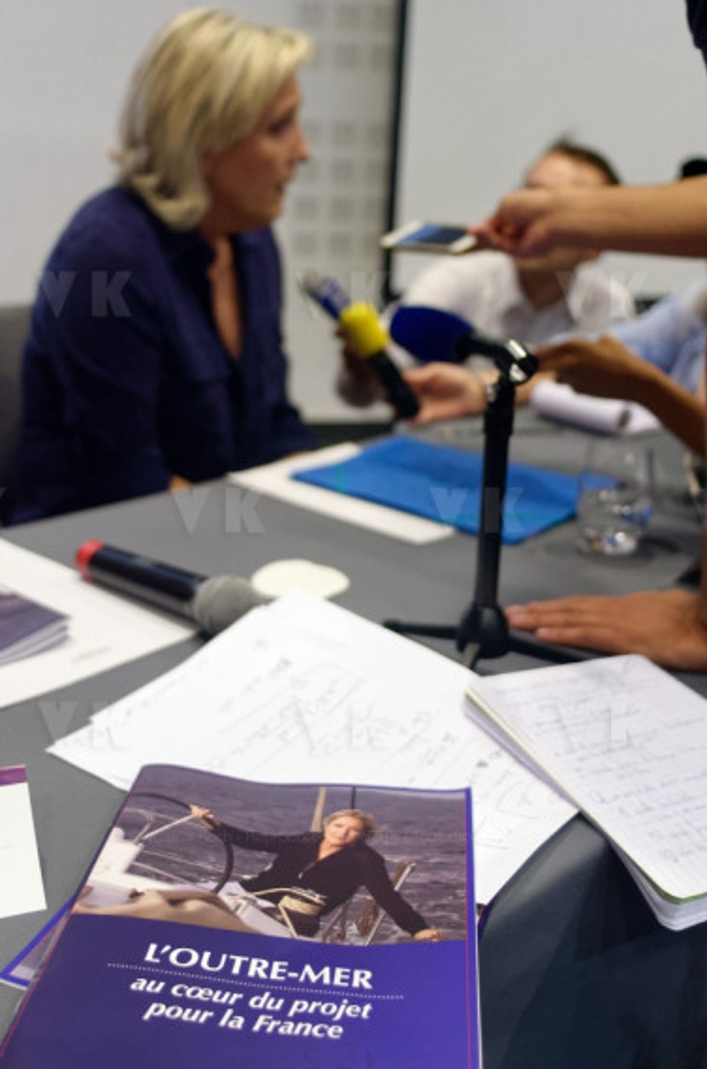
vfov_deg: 50.8
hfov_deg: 34.9
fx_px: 1125
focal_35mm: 38
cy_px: 553
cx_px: 343
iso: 2500
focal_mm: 24
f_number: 2.8
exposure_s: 1/200
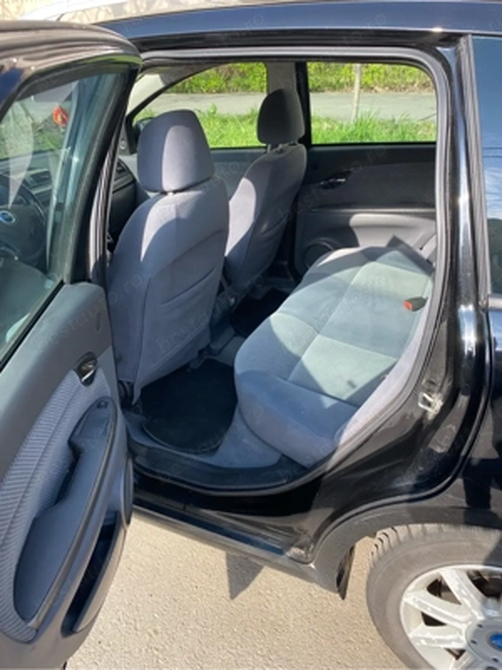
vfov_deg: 67.3
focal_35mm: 26
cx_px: 251
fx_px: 503
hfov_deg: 53.1
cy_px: 335
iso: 32
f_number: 1.8
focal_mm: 4.25
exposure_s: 1/338
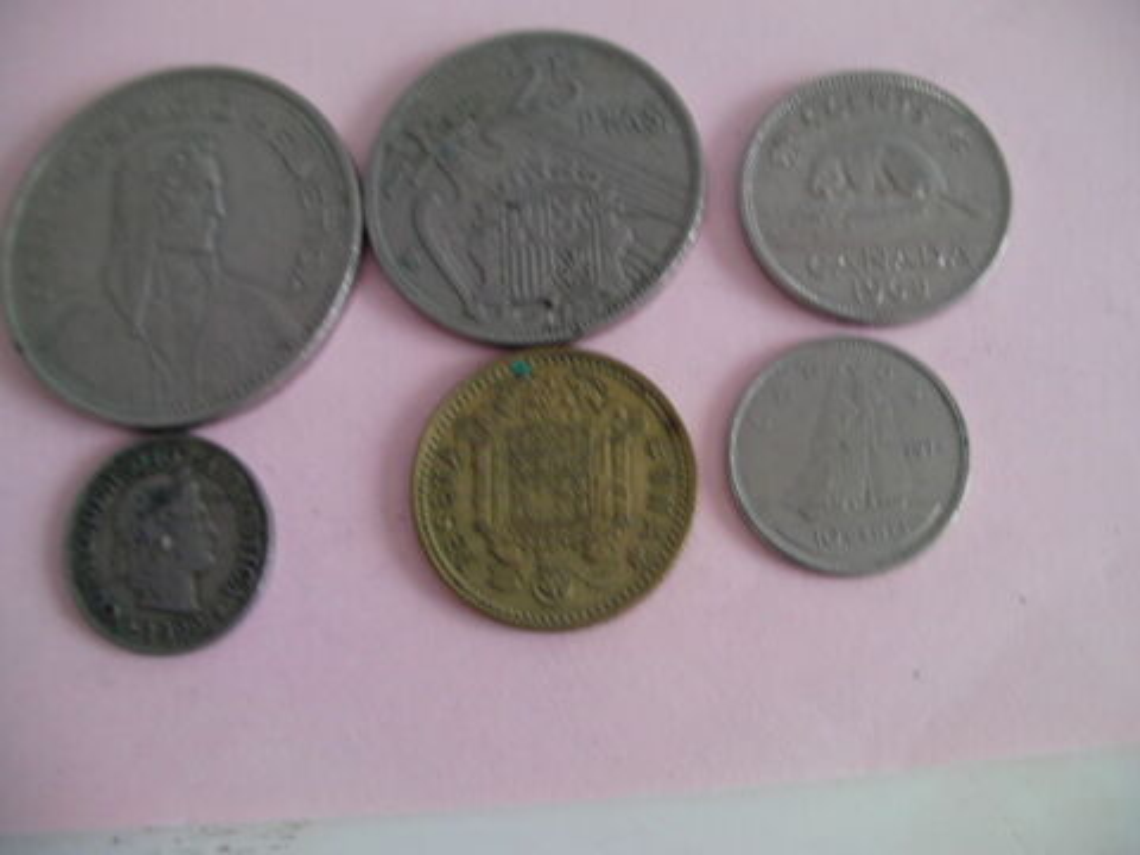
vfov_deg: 37.7
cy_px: 428
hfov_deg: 49.0
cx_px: 570
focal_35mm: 38
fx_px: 1251
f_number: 3.5
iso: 75
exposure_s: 1/30
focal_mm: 6.3
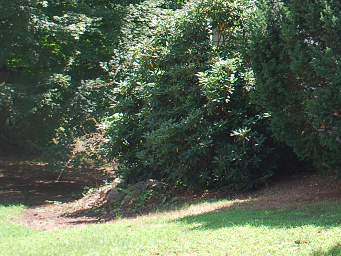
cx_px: 488
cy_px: -21
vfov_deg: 12.2
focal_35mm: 120
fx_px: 1182
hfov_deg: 15.3
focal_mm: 28
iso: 100
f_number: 4
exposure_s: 1/125
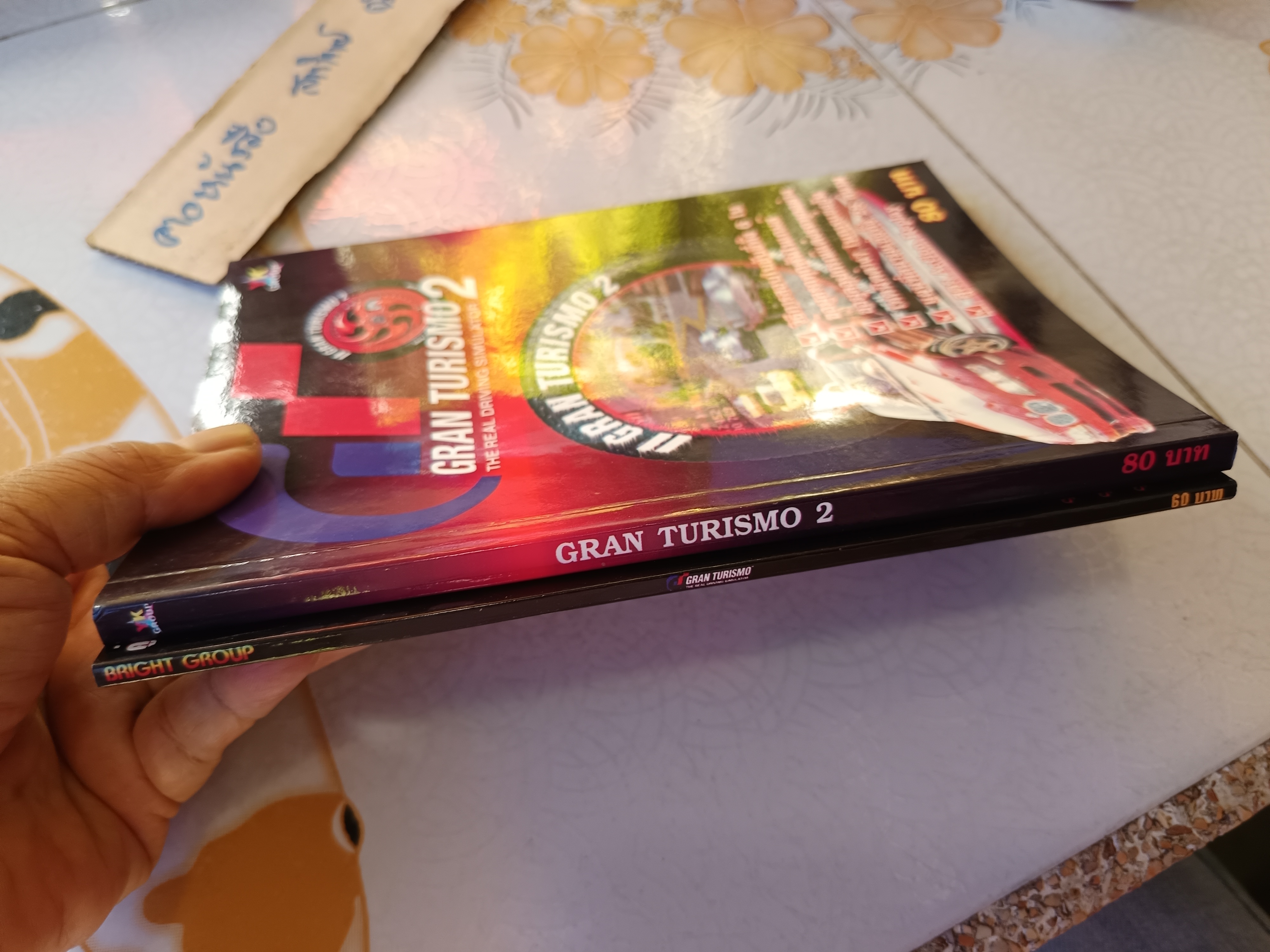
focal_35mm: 24
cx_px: 635
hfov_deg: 71.6
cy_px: 476
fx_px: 881
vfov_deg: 56.8
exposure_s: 1/50
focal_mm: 5.31
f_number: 1.7
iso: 223
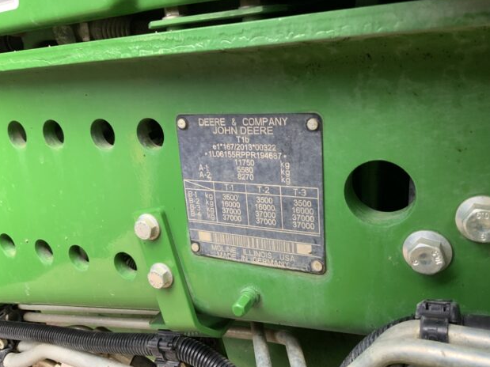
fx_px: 425
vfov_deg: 46.8
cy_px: 181
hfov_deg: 60.0
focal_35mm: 30
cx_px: 248
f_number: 1.8
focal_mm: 3
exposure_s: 1/60
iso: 80
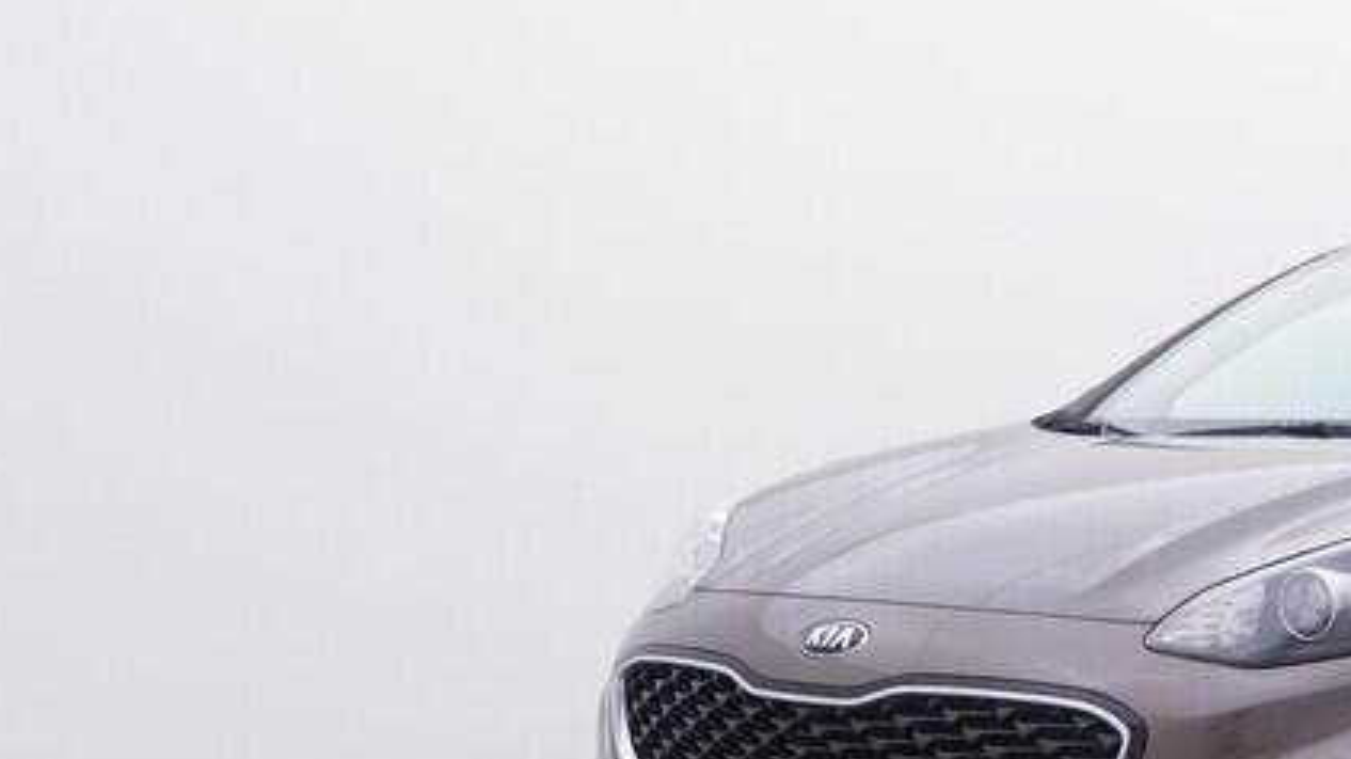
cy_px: 650
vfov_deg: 20.6
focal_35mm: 57
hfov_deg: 32.8
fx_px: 2051
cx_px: 1415
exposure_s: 1/80
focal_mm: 15
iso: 200
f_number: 5
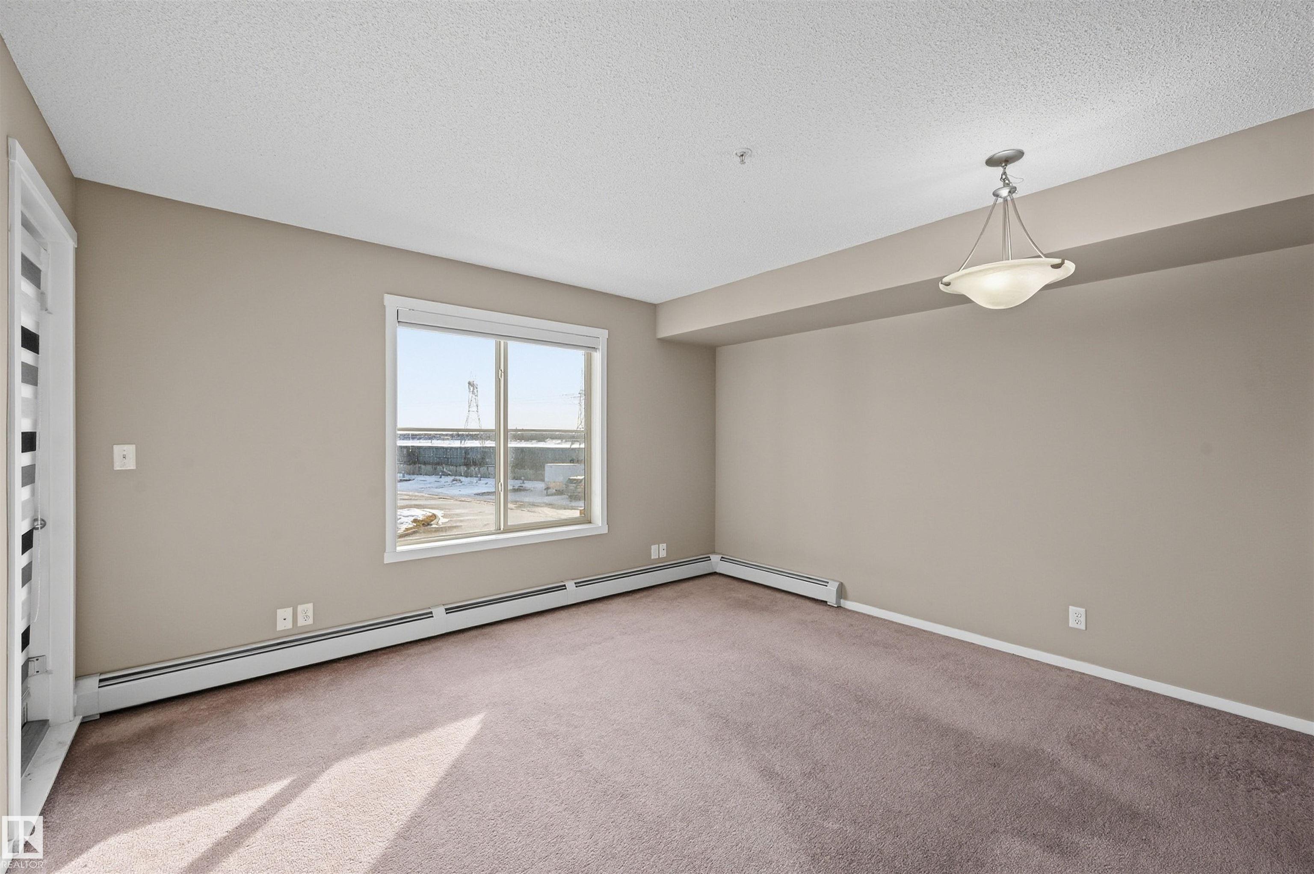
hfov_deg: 104.3
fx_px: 511
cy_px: 437
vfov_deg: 81.1
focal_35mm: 14
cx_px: 657
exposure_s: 1/200
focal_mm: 14
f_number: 8
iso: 100
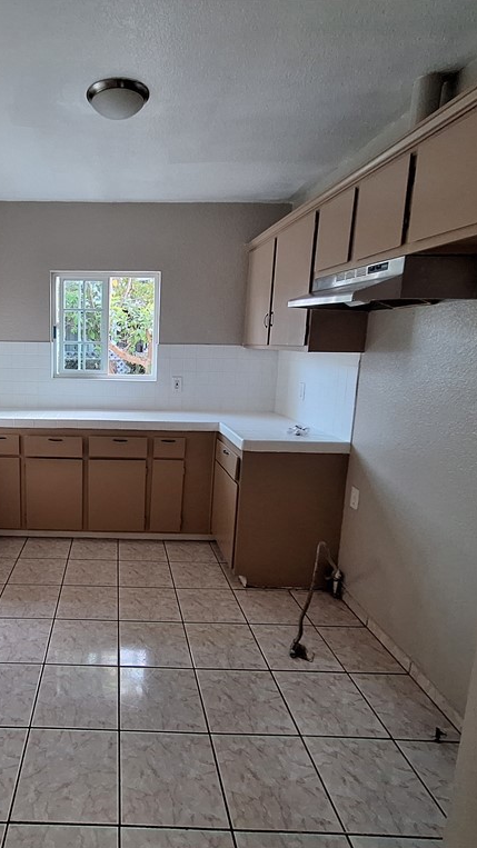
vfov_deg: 89.6
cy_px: 422
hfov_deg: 55.1
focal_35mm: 19
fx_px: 427
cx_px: 110
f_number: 2.2
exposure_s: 1/30
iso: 160
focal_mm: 1.74
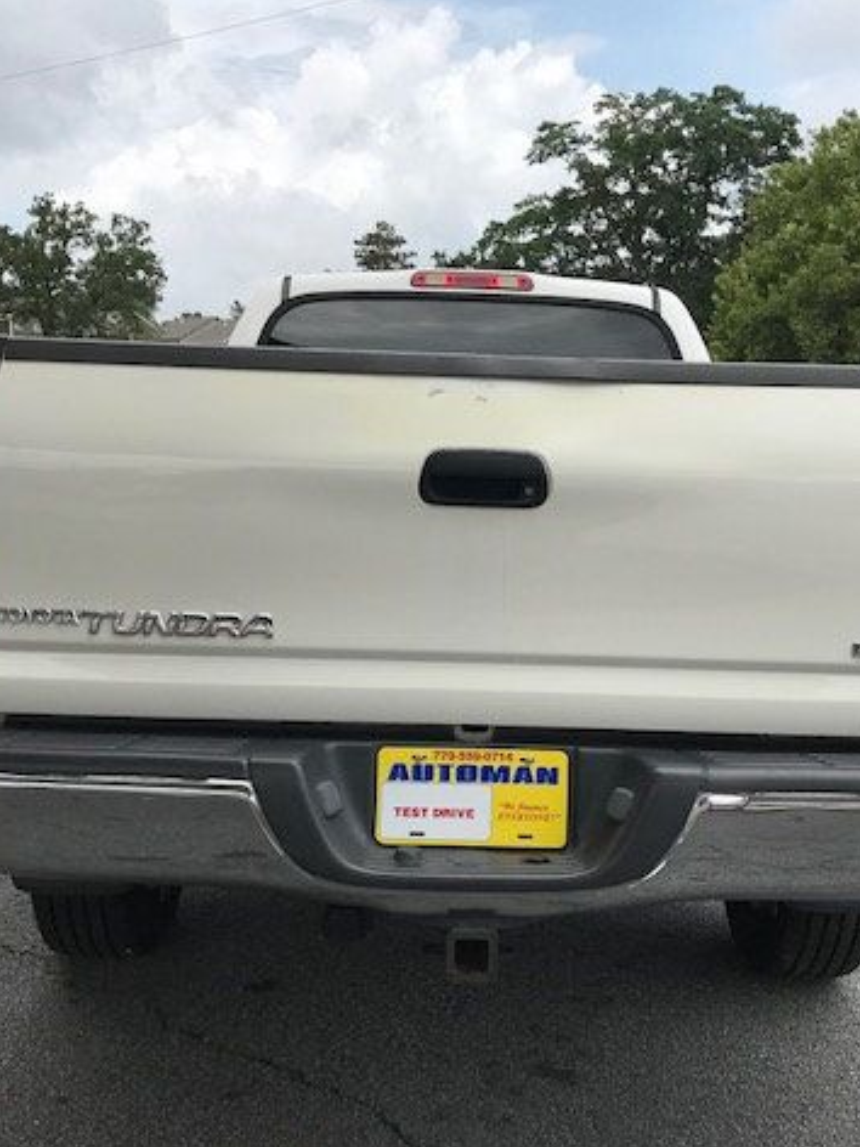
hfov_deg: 37.7
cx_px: 483
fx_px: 1259
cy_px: 574
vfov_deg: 49.0
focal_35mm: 38
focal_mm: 3.99
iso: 20
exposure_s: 1/2283
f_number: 1.8
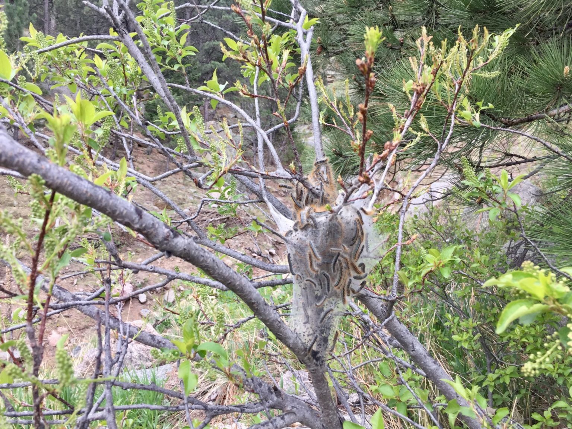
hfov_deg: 61.7
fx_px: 479
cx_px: 286
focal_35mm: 29
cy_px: 214
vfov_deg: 48.2
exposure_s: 1/120
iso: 50
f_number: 2.2
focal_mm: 4.15
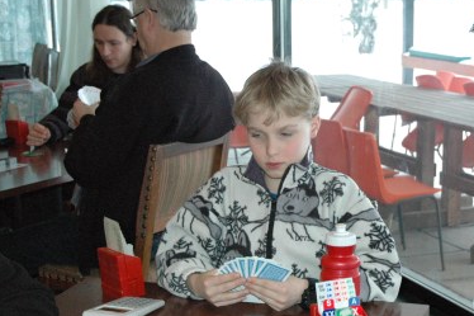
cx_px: 257
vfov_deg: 18.2
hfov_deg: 27.1
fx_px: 984
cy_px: 176
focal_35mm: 75
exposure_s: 1/100
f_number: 5
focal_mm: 31
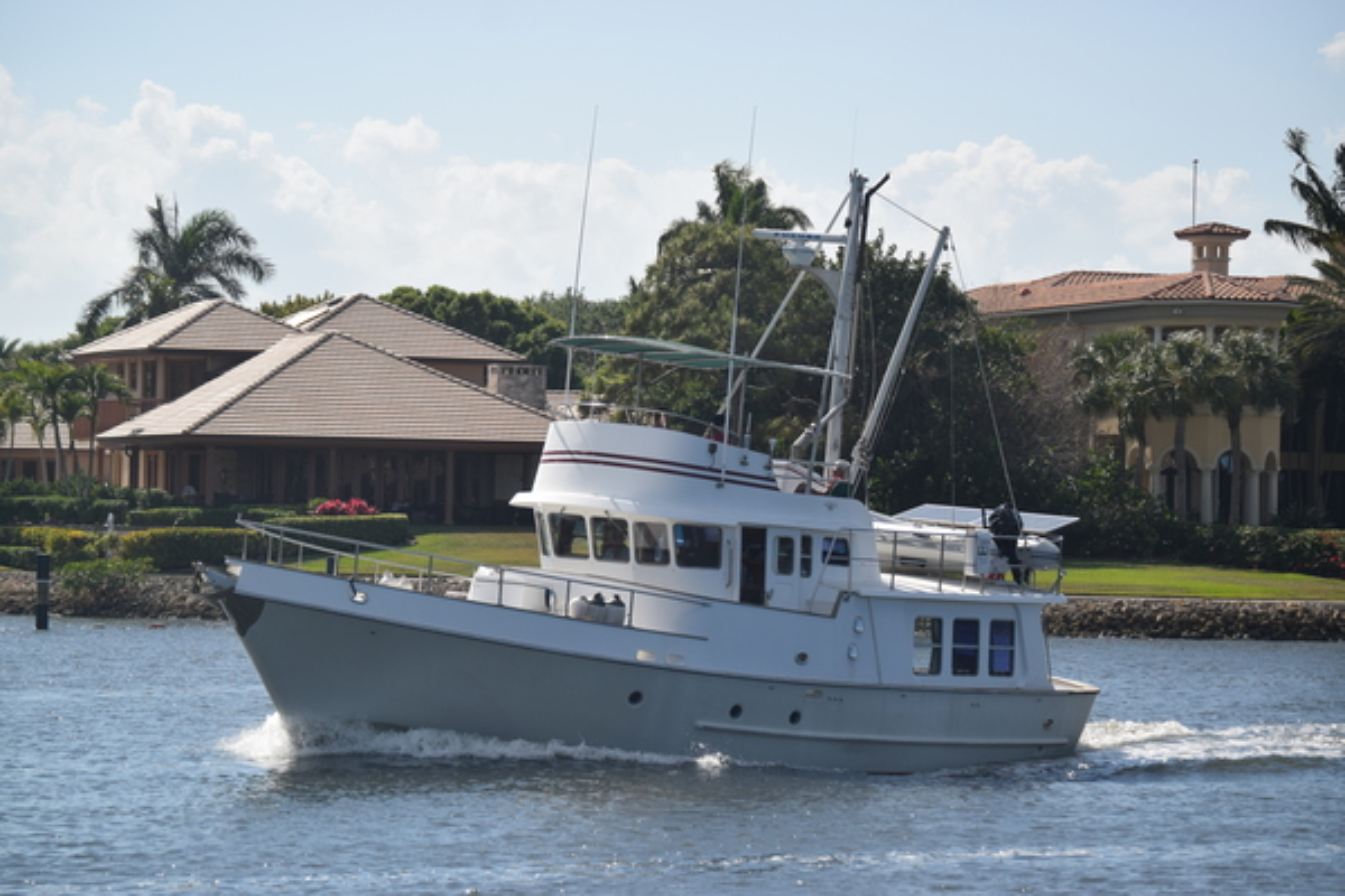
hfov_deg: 15.2
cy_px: 448
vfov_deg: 10.2
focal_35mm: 135
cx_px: 672
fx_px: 5043
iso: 200
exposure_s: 1/640
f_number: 6.3
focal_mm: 90
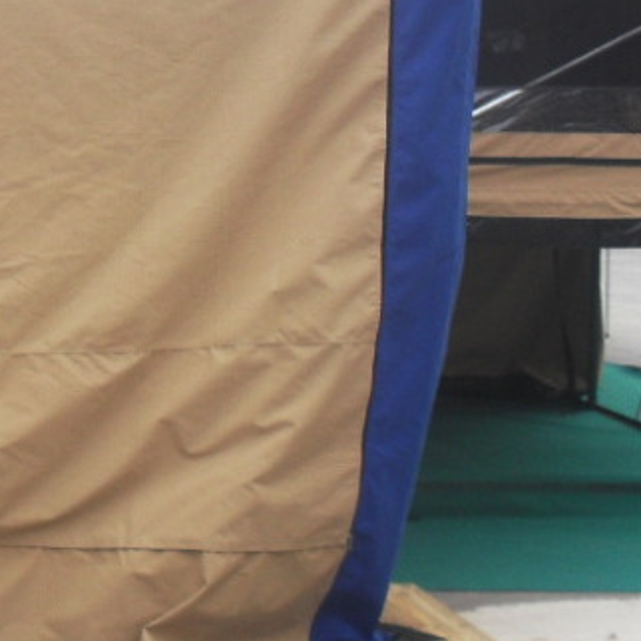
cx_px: -197
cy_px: 135
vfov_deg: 18.0
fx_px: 2011
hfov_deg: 17.0
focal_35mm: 96
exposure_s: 1/125
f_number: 3.2
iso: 80
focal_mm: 6.3
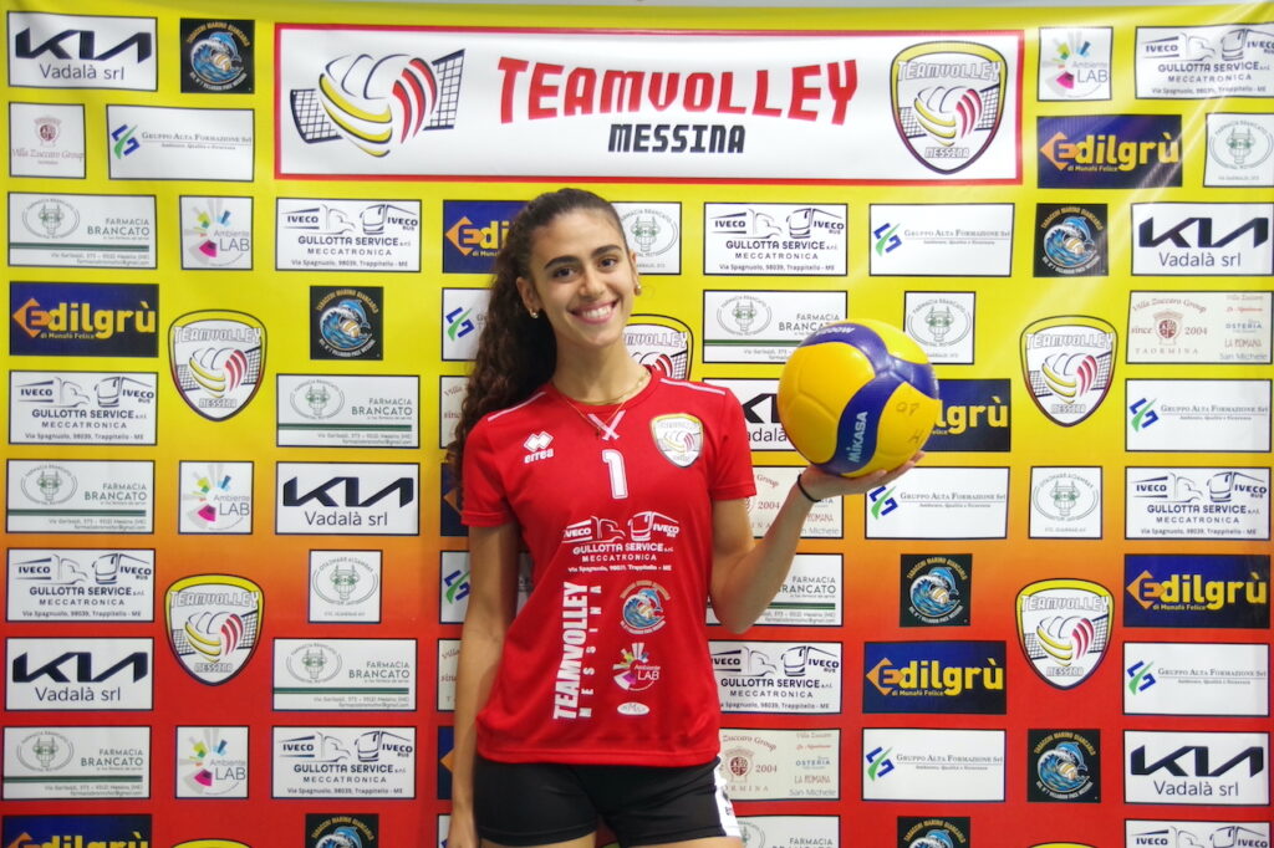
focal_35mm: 42
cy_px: 424
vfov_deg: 31.9
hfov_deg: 46.4
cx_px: 637
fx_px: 1486
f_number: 2.8
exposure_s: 1/60
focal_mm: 28.13
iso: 3200
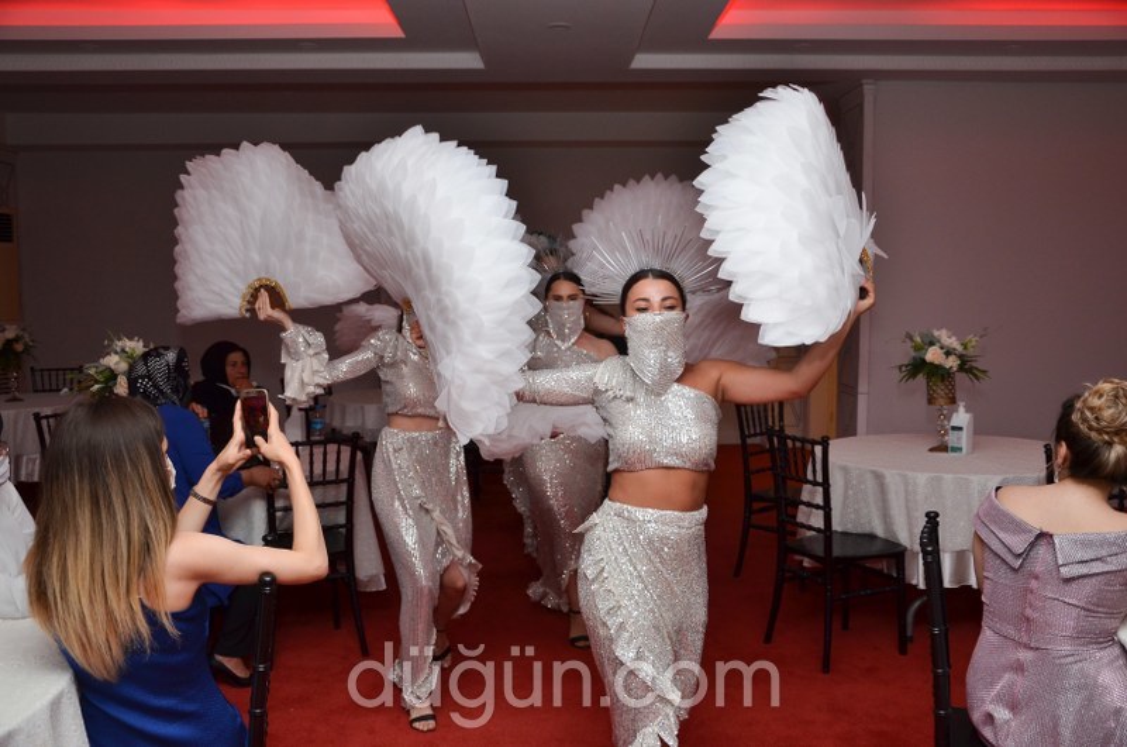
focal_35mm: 33
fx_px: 1031
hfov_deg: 57.3
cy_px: 374
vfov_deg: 39.8
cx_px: 564
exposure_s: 1/125
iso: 500
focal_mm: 22
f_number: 3.8
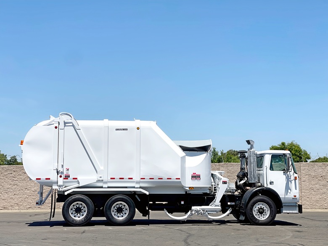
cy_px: 123
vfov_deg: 22.9
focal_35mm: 64
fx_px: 606
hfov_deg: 30.3
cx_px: 164
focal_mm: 7.5
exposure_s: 1/3125
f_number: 2.2
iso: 32
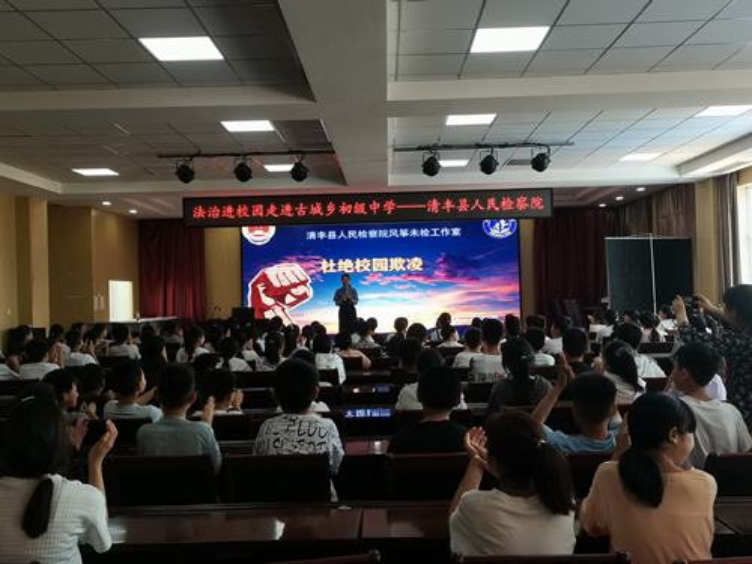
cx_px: 376
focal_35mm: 34
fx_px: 739
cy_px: 282
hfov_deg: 54.0
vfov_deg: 41.8
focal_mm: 5.58
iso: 160
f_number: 1.8
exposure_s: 1/100
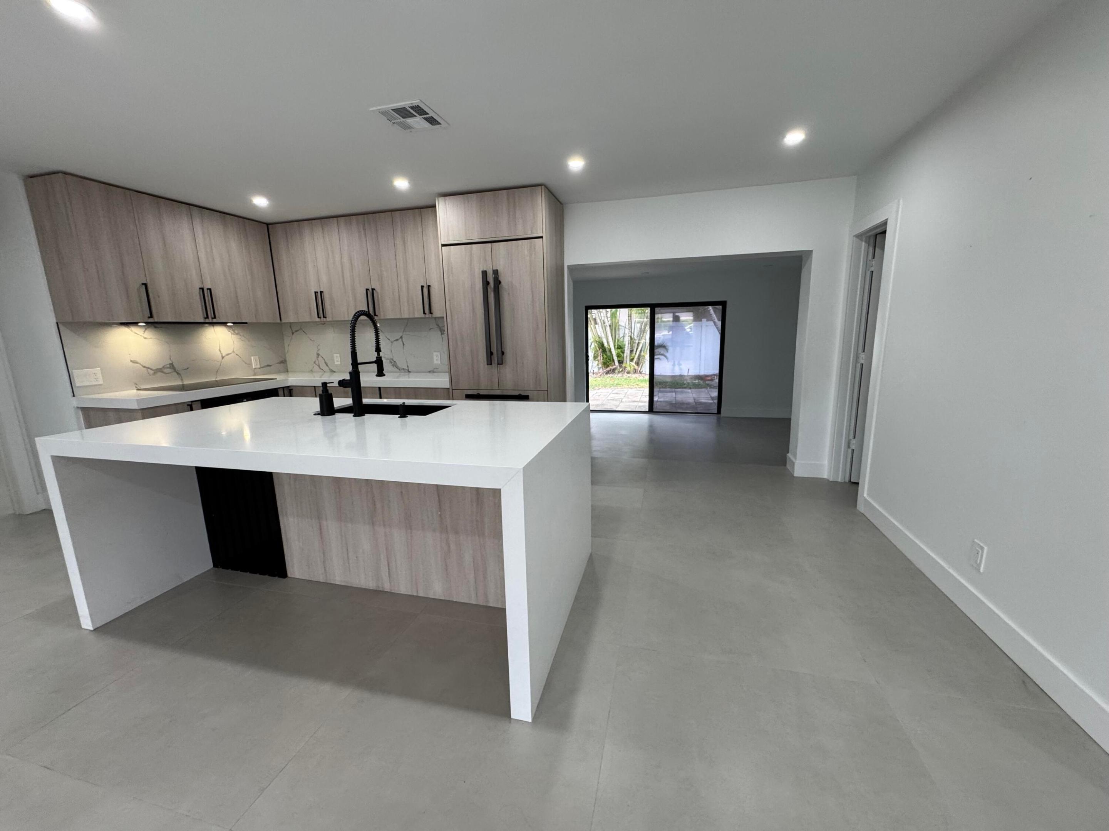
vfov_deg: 85.7
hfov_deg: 102.1
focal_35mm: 14
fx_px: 449
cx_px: 554
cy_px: 416
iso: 160
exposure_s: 1/120
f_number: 2.2
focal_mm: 2.22
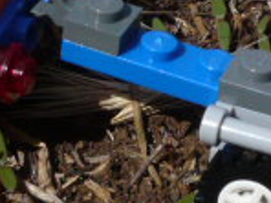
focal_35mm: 406
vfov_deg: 3.7
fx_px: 3178
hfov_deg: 4.9
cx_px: 172
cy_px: 9
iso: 100
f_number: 13
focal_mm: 12
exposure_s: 1/160
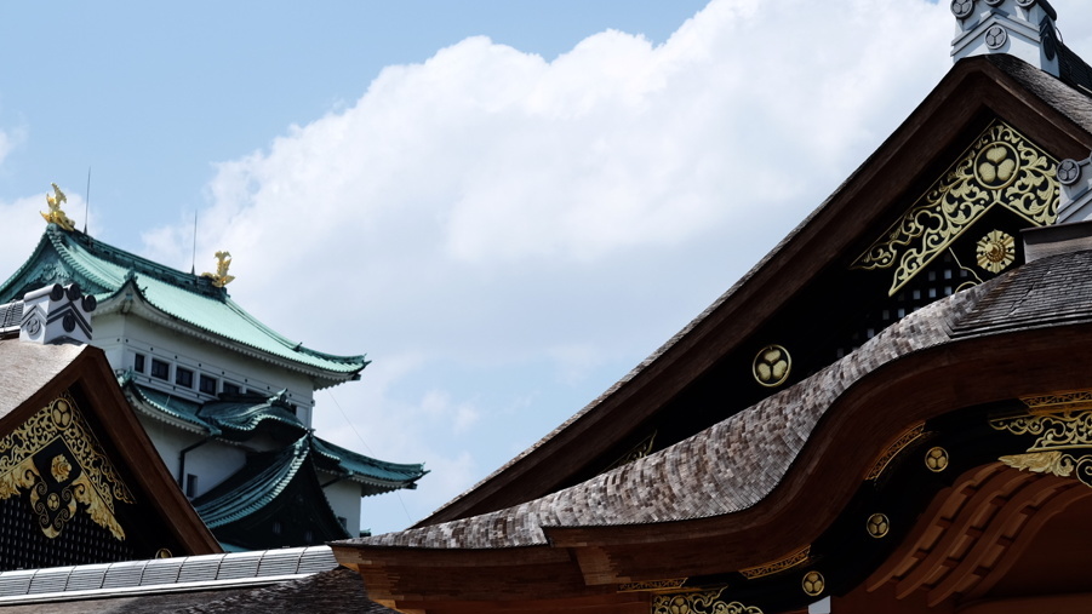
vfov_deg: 12.1
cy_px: 394
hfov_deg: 21.4
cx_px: 543
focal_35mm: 100
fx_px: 2896
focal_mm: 56
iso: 200
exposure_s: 1/2000
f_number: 4
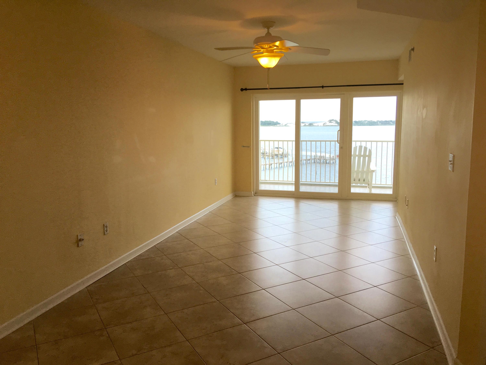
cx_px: 243
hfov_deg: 61.7
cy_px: 182
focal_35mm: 29
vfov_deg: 48.2
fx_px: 407
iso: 40
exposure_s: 1/120
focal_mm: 4.15
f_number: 2.2
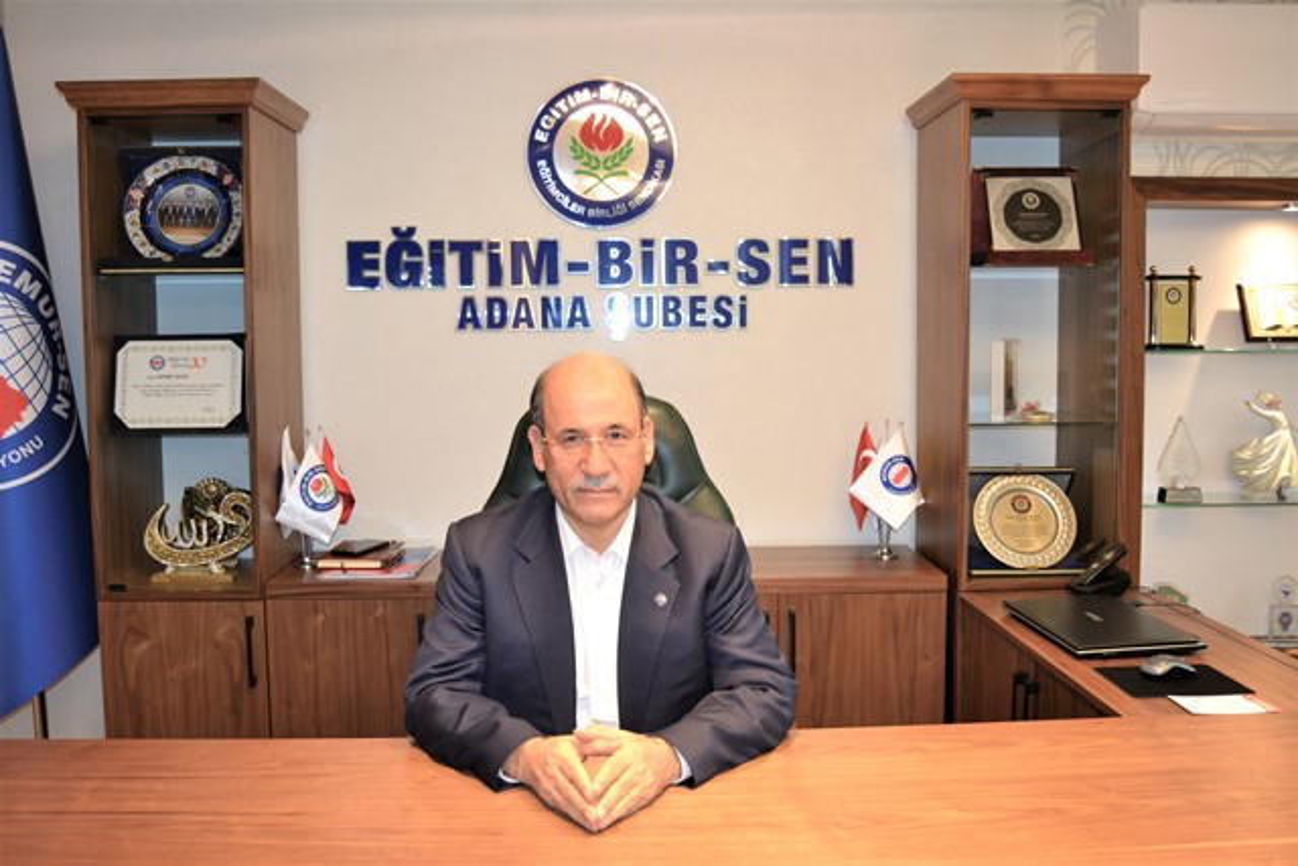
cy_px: 433
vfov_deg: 43.6
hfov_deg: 61.9
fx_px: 1082
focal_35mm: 30
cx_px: 649
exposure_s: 1/60
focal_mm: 20
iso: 1000
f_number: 3.5
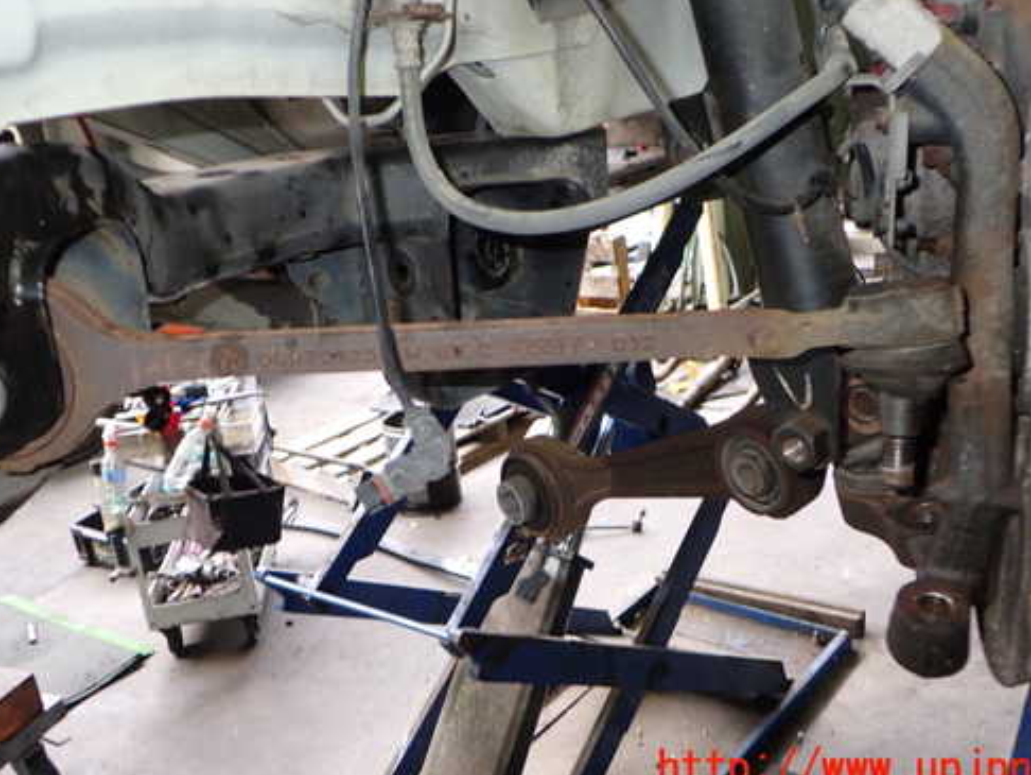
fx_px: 1103
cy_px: 318
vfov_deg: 38.6
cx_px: 501
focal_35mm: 37
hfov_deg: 50.1
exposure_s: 1/30
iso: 200
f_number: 2.3
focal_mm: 5.4
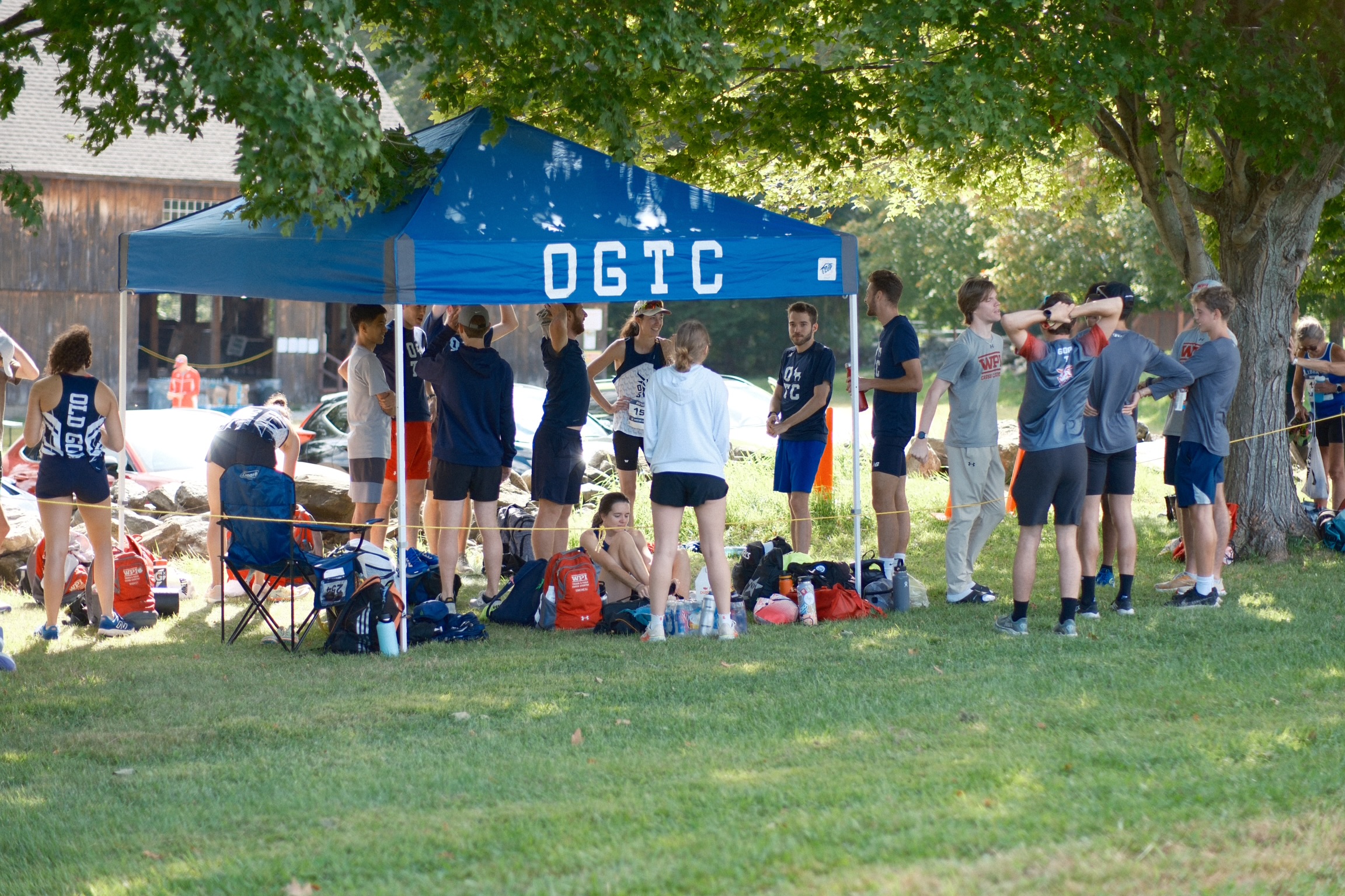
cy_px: 448
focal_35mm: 84
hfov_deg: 24.2
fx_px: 3138
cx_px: 672
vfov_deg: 16.3
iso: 320
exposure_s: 1/2000
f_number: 1.4
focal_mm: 56
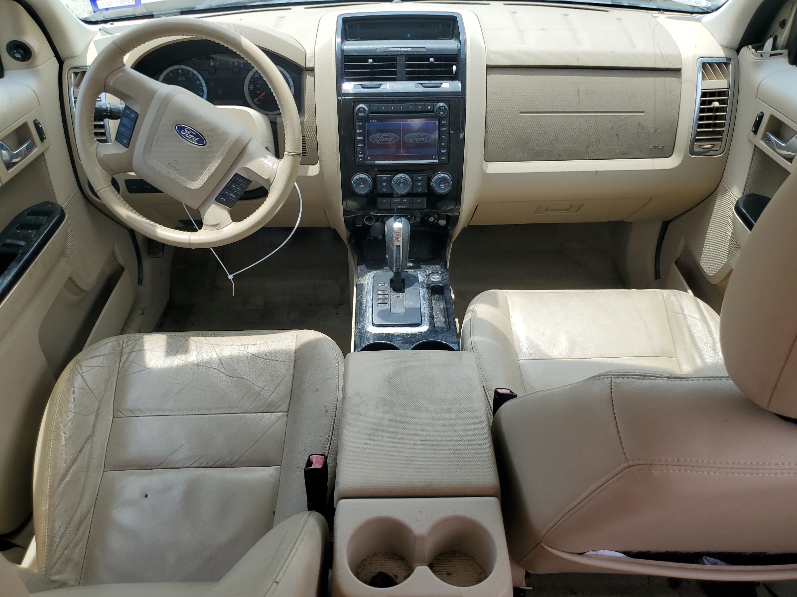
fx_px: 599
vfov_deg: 53.1
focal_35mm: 26
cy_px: 298
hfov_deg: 67.3
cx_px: 398
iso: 50
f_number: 1.5
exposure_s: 1/909
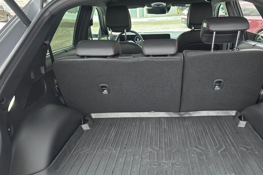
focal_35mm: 32
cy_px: 120
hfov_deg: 58.3
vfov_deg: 40.5
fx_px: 234
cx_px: 156
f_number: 1.7
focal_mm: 6.3
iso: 250
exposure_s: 1/180
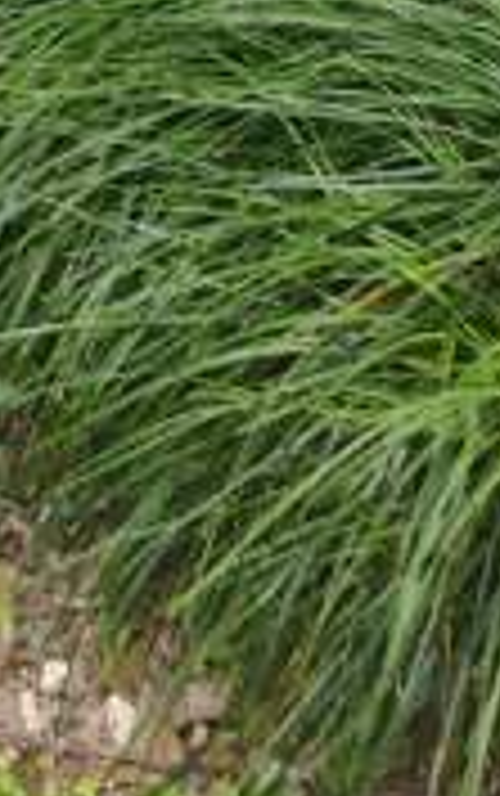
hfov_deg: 8.9
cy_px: -1396
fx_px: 3197
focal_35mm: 147
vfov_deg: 10.9
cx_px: 459
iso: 64
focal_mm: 8.72
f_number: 2
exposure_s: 1/100
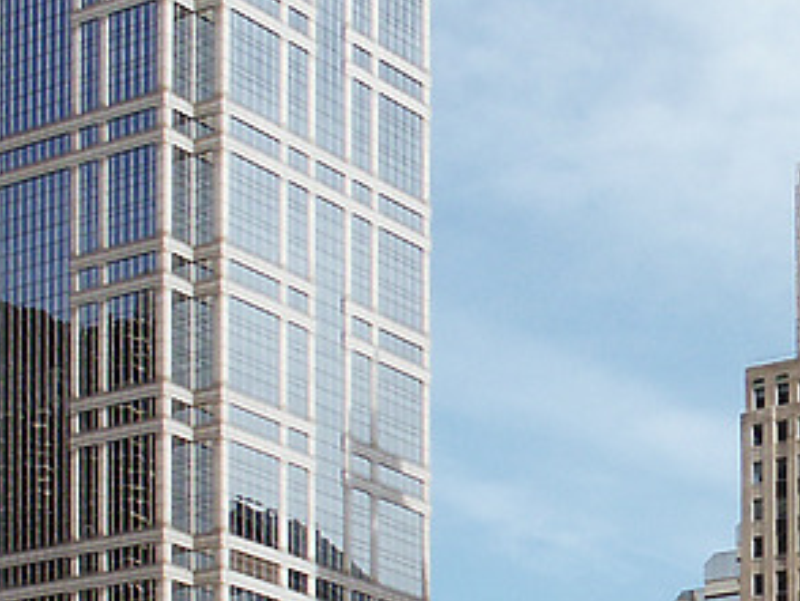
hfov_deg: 17.8
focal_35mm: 107
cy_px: 518
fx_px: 2475
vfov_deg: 13.8
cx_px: 835
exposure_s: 1/180
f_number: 6.7
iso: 64
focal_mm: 7.18
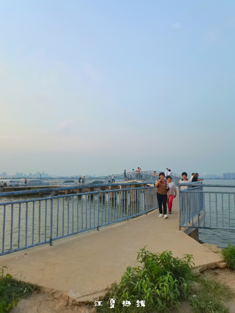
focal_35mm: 26
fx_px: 235
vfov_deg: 67.3
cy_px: 156
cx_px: 118
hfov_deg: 53.1
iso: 500
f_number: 1.8
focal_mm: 5.58
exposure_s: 1/33.3
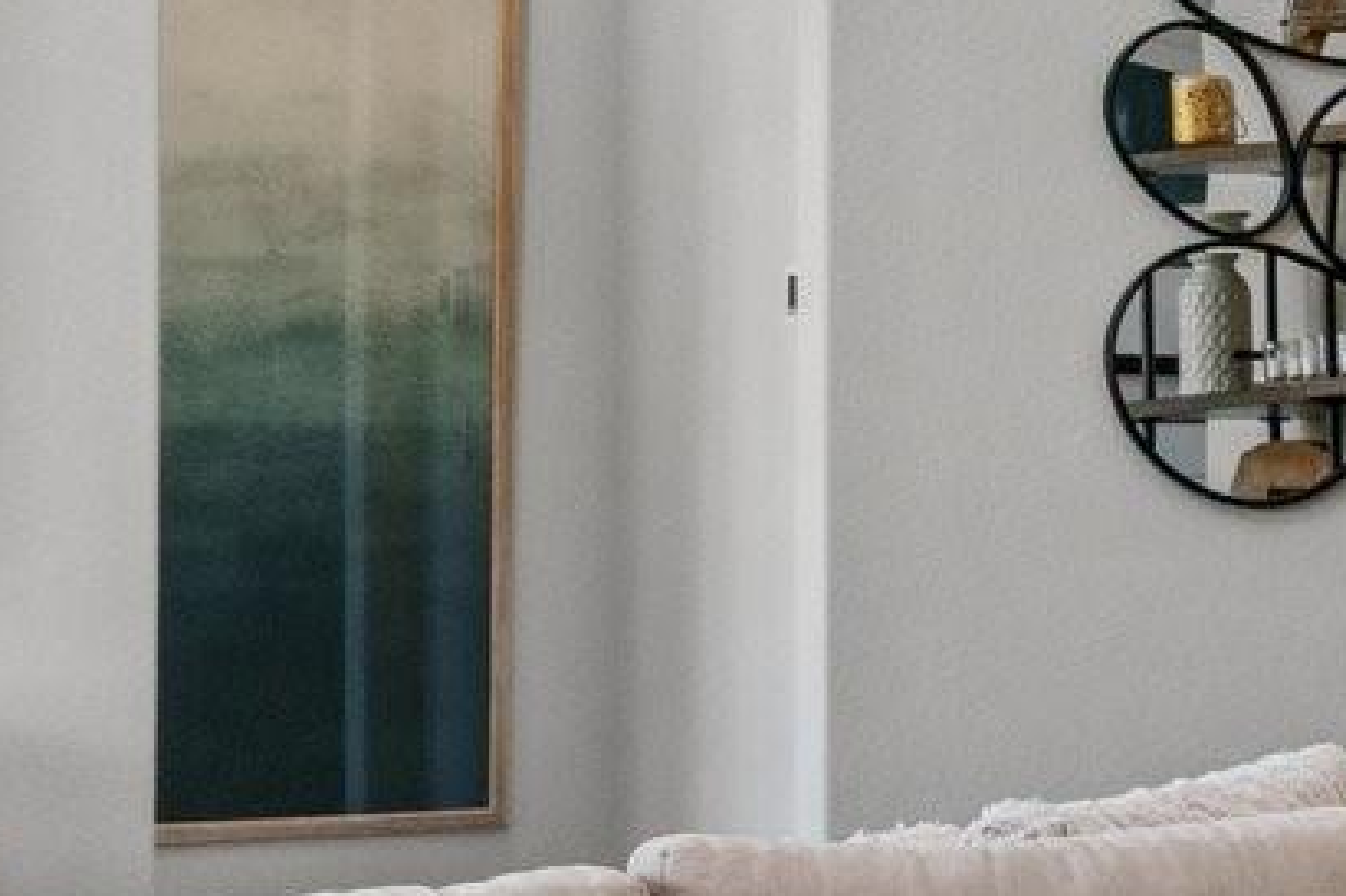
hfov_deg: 12.4
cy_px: 545
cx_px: 2754
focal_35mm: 145
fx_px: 5419
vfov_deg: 9.5
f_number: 8
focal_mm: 29
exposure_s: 1/50
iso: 2000
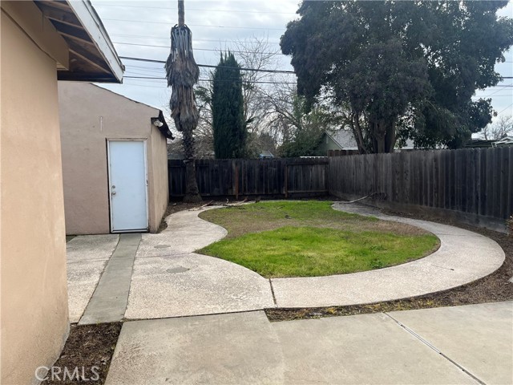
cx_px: 256
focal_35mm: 26
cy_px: 192
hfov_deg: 67.3
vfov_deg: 53.1
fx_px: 385
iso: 50
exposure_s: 1/840
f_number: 1.6
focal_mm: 5.1
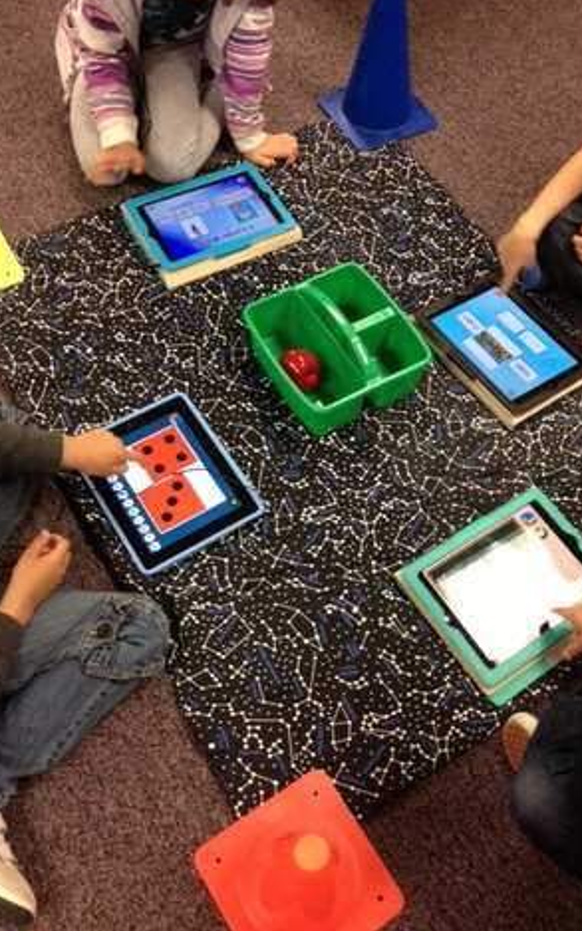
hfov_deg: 33.6
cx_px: 312
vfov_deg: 51.5
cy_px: 457
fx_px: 965
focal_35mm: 38
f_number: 2.4
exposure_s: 1/20
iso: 160
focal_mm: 4.28
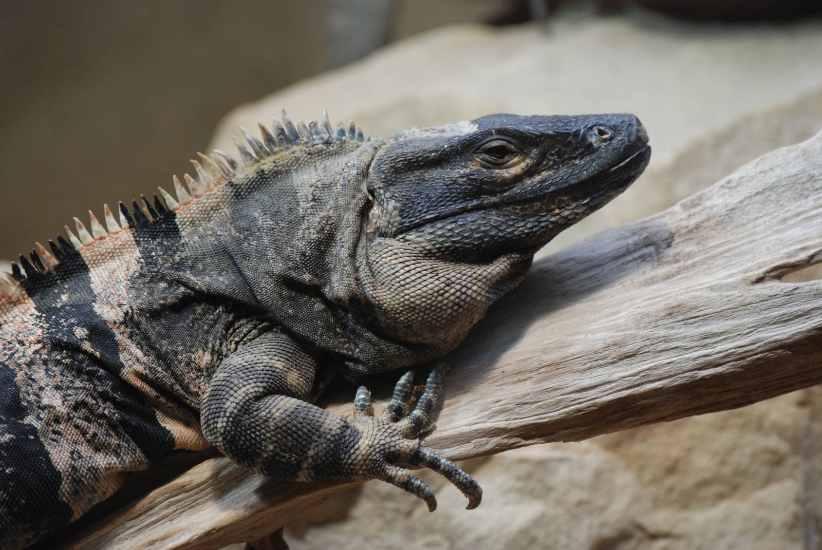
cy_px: 275
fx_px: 5144
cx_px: 411
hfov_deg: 9.1
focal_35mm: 225
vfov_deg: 6.1
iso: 400
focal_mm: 150
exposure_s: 1/200
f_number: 4.5
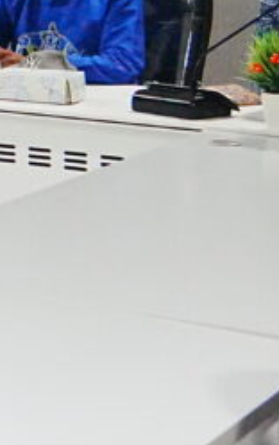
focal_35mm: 134
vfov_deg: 15.1
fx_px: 1627
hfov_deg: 8.6
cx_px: -460
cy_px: -56
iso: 20000
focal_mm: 32
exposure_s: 1/100
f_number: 5
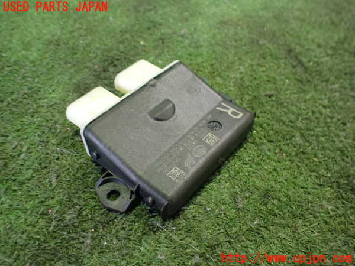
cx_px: 178
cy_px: 133
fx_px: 308
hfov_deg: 60.0
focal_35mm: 30
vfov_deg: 46.8
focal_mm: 5.4
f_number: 2.3
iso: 800
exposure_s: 1/30
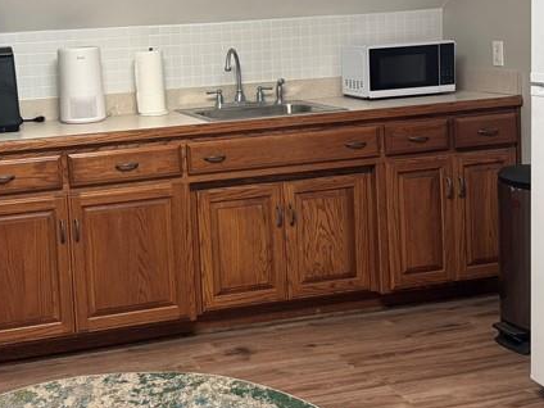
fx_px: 911
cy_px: 117
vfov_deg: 25.0
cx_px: 169
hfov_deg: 32.9
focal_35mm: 58
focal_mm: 6.76
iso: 320
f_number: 1.78
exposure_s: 1/60
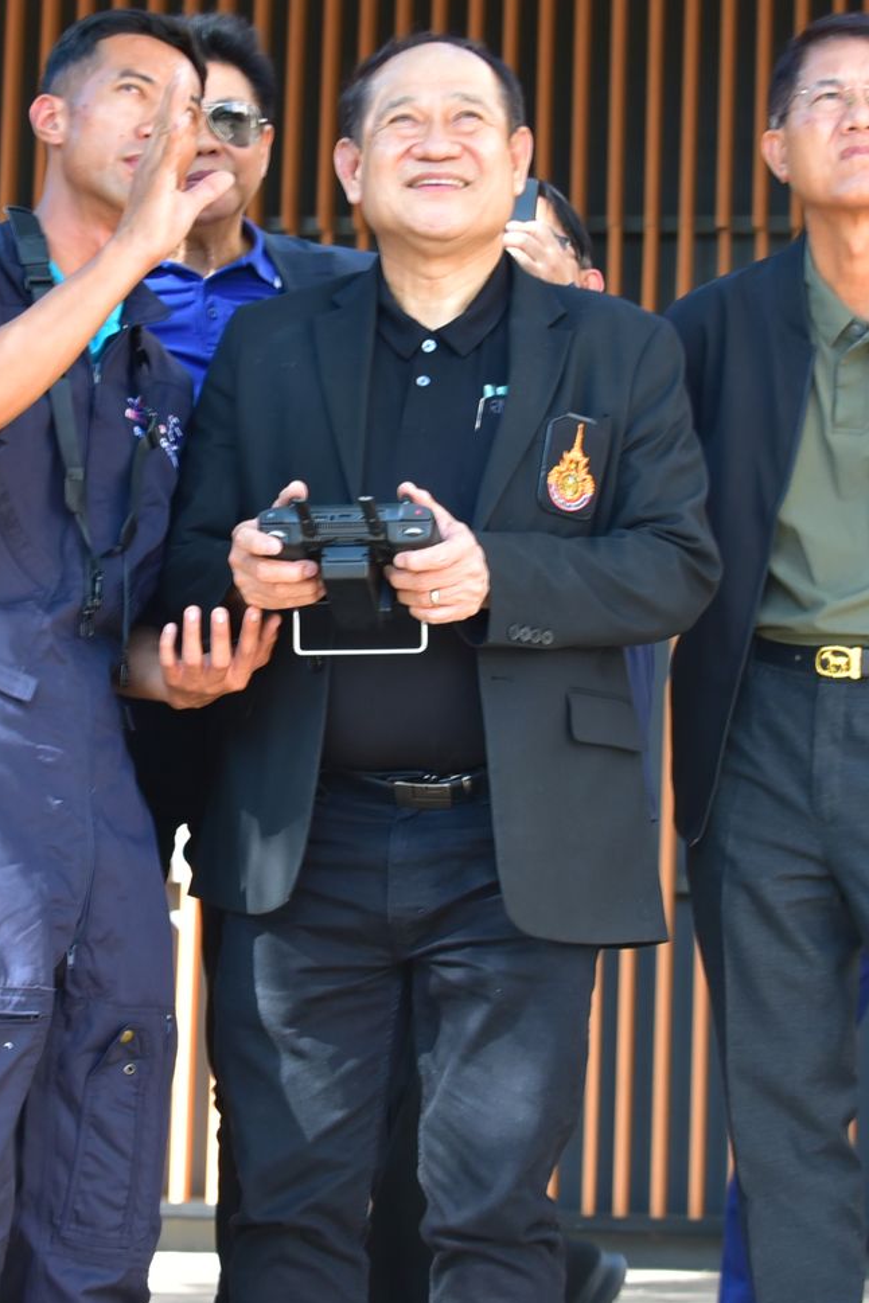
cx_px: 378
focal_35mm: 129
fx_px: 4671
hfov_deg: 10.6
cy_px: 583
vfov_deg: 15.9
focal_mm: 50
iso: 400
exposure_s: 1/160
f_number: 5.6
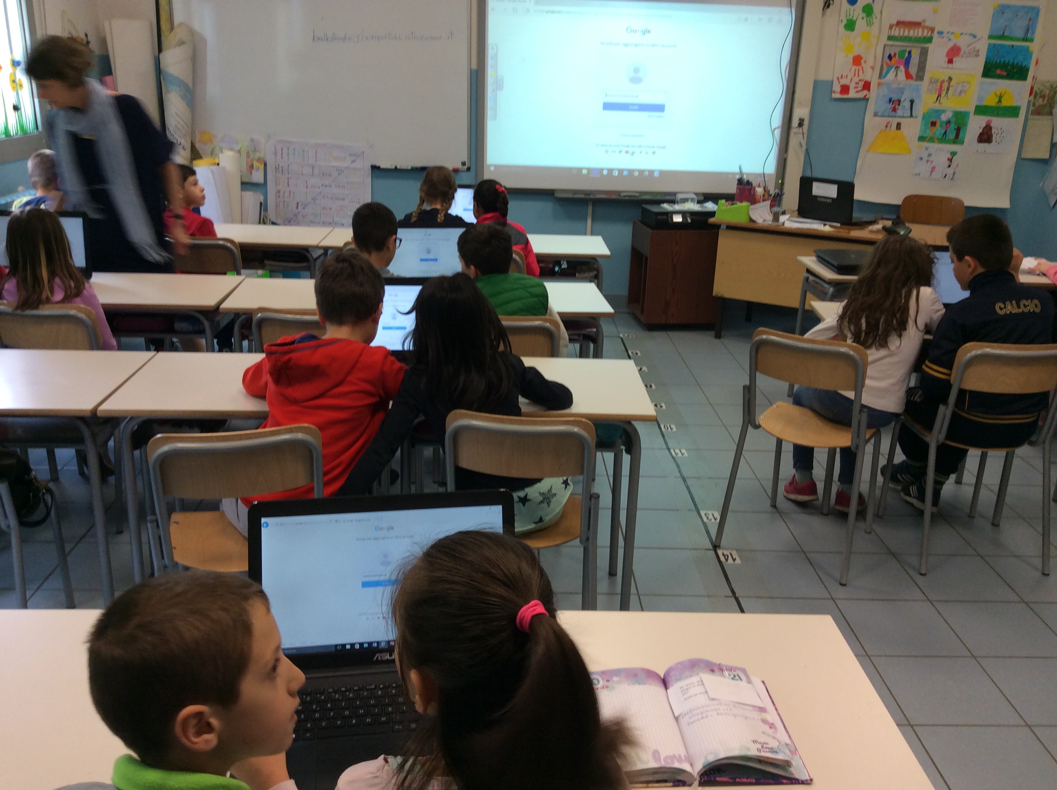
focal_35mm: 32
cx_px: 528
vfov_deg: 44.1
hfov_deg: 56.9
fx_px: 976
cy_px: 395
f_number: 2.4
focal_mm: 3.3
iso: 50
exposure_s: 1/25
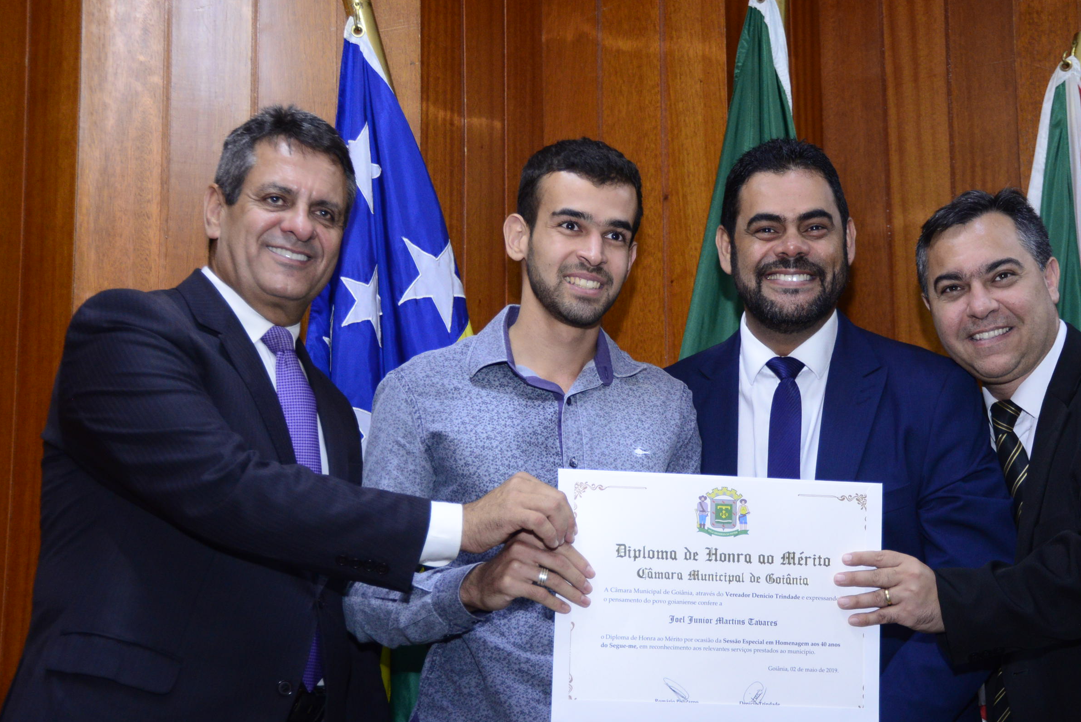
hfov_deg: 30.4
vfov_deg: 20.6
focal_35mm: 66
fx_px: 1982
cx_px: 634
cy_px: 443
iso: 2500
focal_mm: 52
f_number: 4.8
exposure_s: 1/125
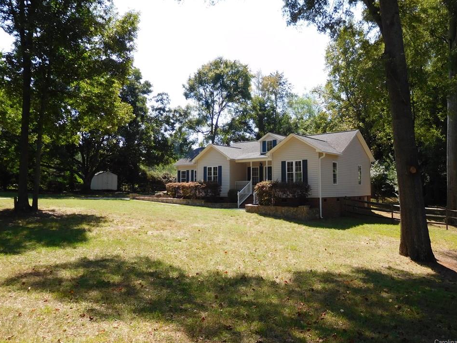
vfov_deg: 51.3
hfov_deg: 65.3
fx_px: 356
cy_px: 162
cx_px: 243
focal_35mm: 27
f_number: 3.4
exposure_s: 1/640
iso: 125
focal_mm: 4.5
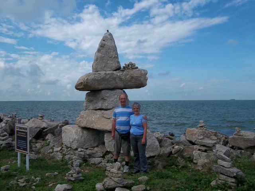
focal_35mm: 32
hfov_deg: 56.8
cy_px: 96
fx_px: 236
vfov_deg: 44.2
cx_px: 128
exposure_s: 1/640
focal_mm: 5.7
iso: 80
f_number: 5.5
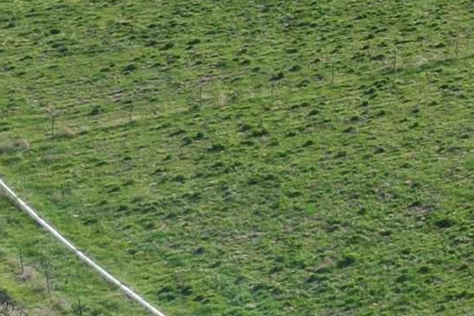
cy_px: -162
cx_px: 1006
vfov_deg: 9.4
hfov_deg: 12.4
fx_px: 1870
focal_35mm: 142
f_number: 1.7
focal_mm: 6.72
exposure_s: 1/3000
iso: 110
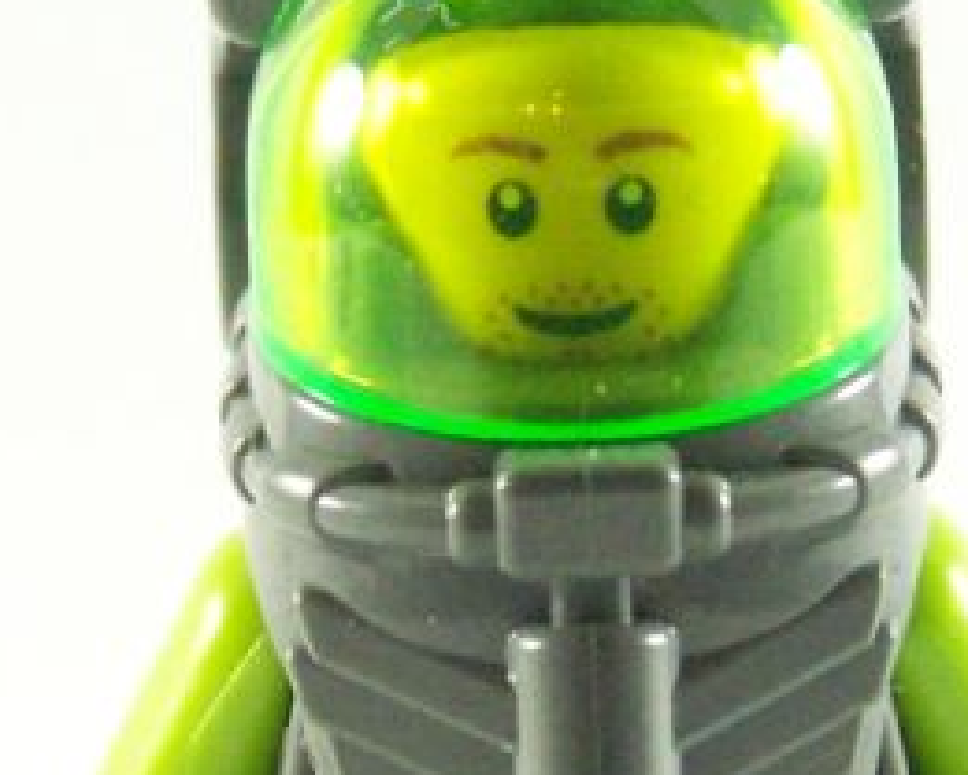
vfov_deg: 3.5
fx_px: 12840
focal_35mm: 448
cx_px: 630
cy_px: 816
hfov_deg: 4.3
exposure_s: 1/60
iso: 400
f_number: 4
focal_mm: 19.4
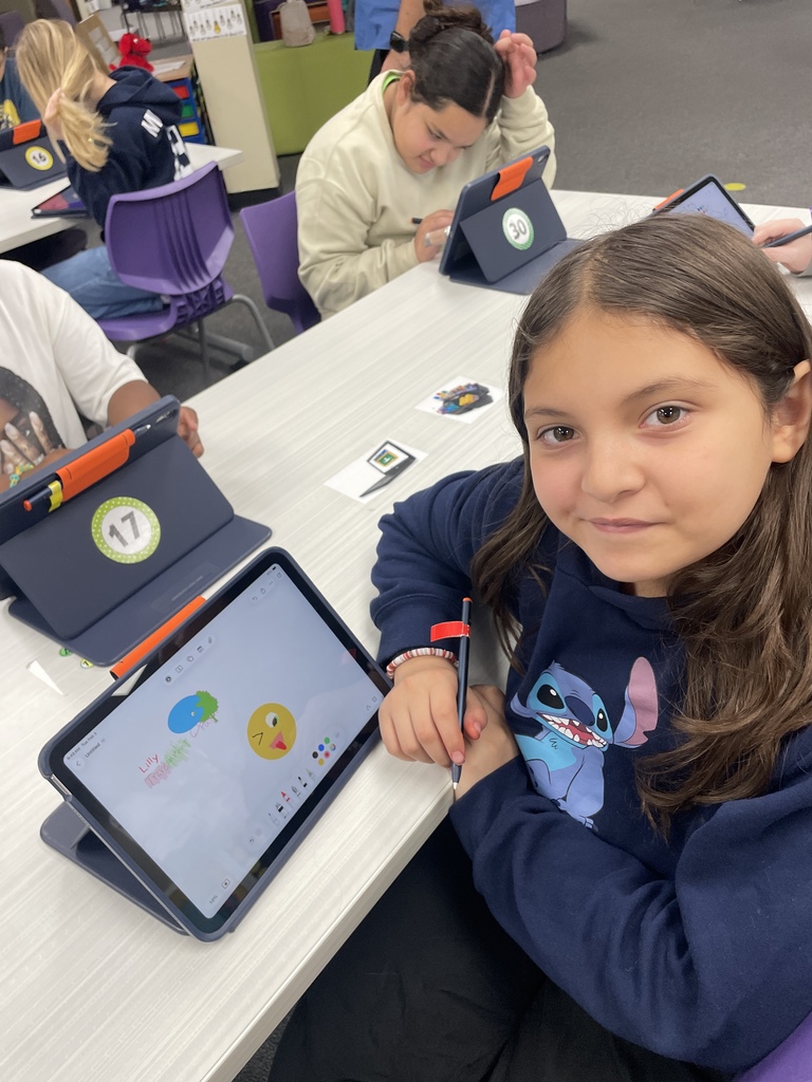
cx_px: 406
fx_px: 813
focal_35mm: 26
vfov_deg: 67.3
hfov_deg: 53.1
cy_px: 541
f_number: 1.6
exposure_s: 1/114
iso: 125
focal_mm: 4.2
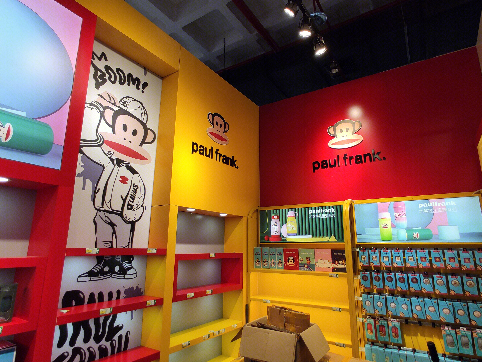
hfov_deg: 81.7
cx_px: 241
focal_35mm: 20
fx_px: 279
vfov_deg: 66.0
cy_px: 181
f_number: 2.2
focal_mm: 2.25
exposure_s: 1/100
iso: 178
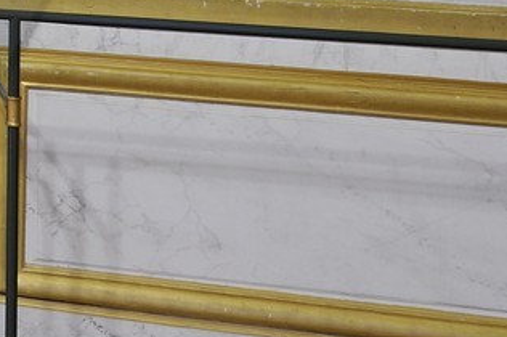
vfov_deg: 14.0
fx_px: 1210
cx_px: -560
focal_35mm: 86
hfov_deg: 16.6
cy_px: -281
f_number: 10
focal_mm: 17
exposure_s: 25
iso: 200
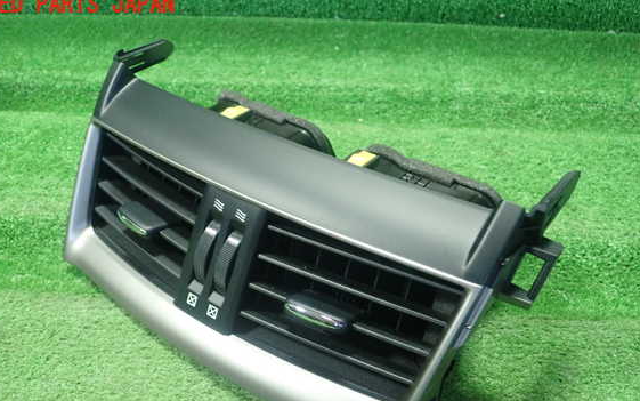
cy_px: 248
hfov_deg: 56.7
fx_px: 593
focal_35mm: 34
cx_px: 309
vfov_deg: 37.1
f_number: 2.3
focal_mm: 5.5
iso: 800
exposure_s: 1/125
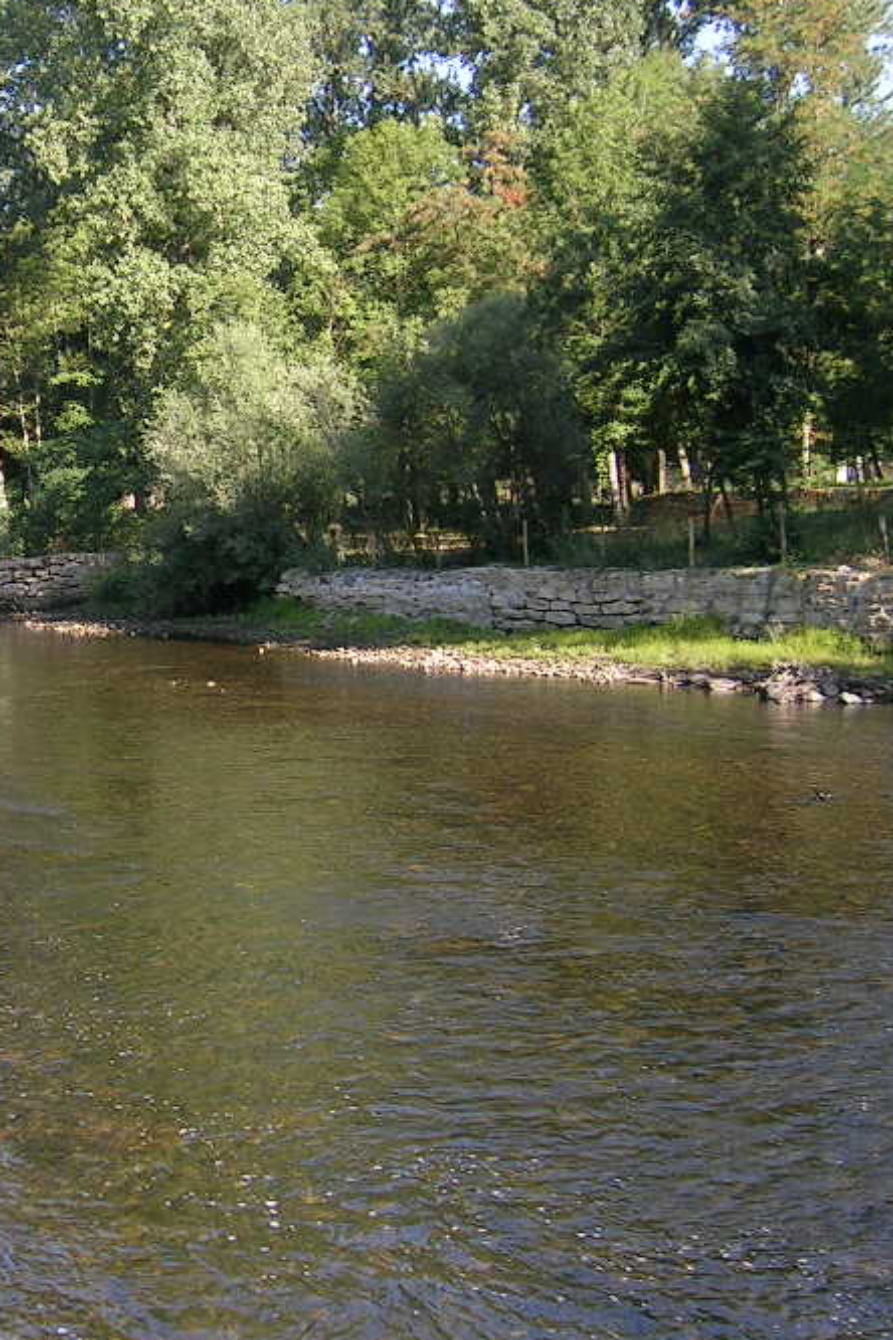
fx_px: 2084
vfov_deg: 35.6
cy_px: 614
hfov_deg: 23.4
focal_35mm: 56
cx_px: 44
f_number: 2.8
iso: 50
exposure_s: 1/264
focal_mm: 5.4
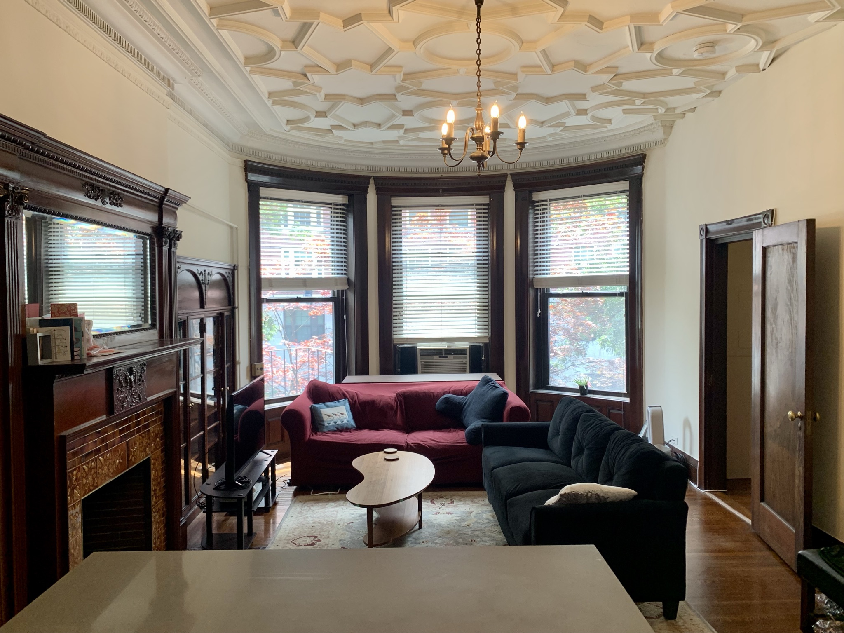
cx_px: 422
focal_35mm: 26
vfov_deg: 53.1
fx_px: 634
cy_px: 316
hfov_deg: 67.3
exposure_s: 1/60
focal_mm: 4.25
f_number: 1.8
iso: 80
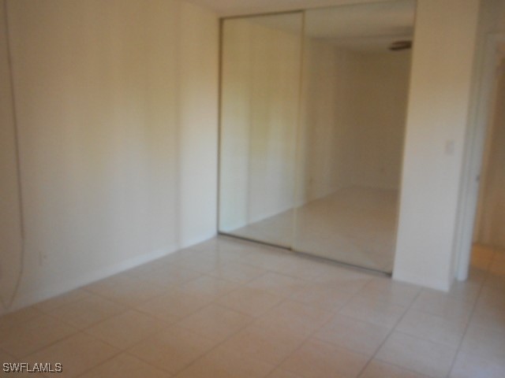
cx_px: 252
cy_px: 189
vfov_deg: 48.2
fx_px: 423
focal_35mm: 29
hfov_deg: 61.7
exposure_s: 1/25
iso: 450
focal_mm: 5.2
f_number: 4
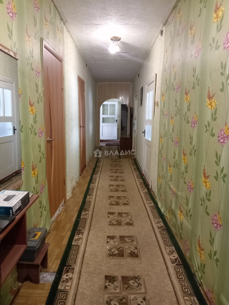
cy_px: 152
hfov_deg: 54.9
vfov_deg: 69.4
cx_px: 114
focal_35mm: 25
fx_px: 221
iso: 1099
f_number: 1.8
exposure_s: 1/20
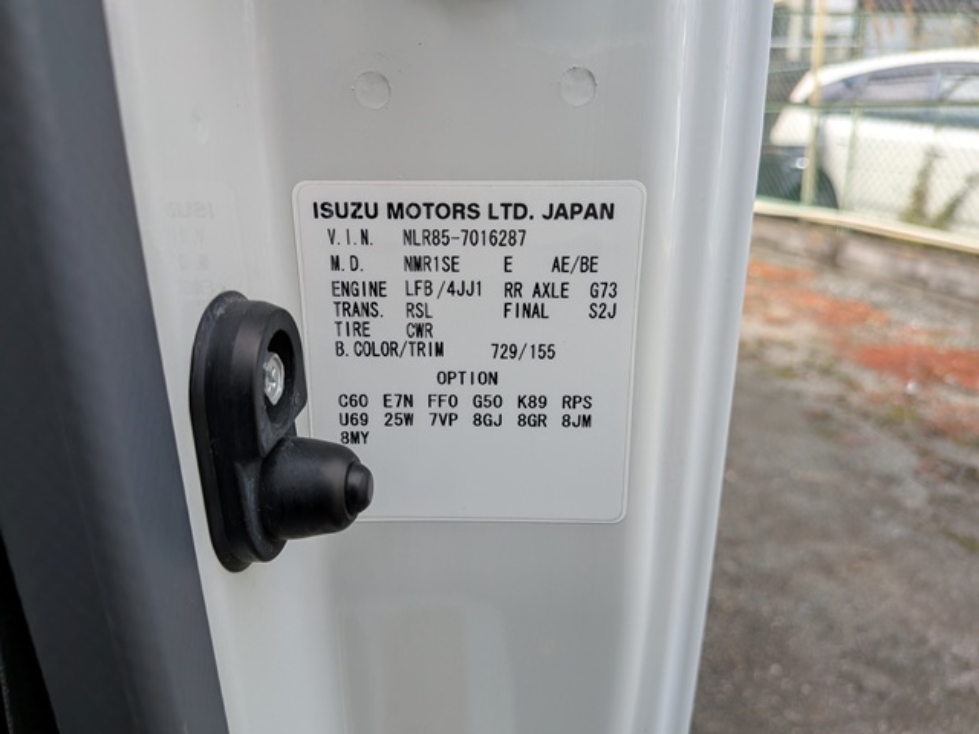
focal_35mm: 24
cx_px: 490
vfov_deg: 56.8
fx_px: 679
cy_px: 367
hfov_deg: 71.6
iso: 23
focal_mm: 4.53
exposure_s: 1/409
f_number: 1.7
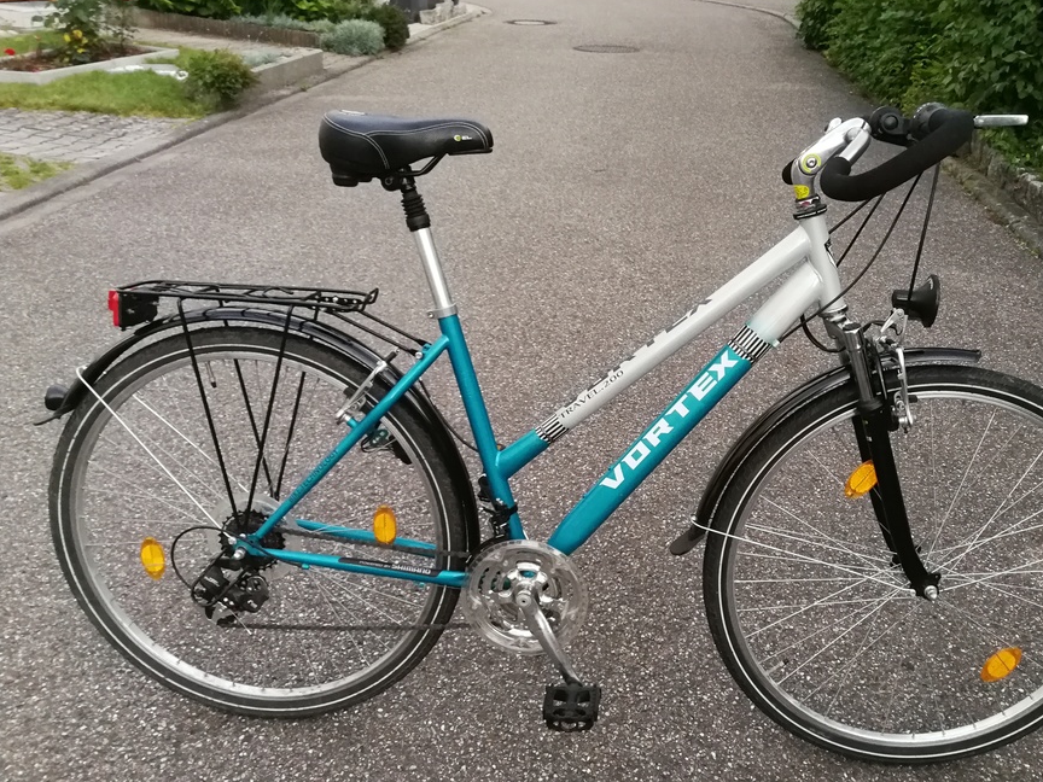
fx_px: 964
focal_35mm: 32
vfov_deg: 44.1
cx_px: 596
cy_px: 431
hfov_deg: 56.6
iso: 500
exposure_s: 1/20
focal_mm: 3.95
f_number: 1.8
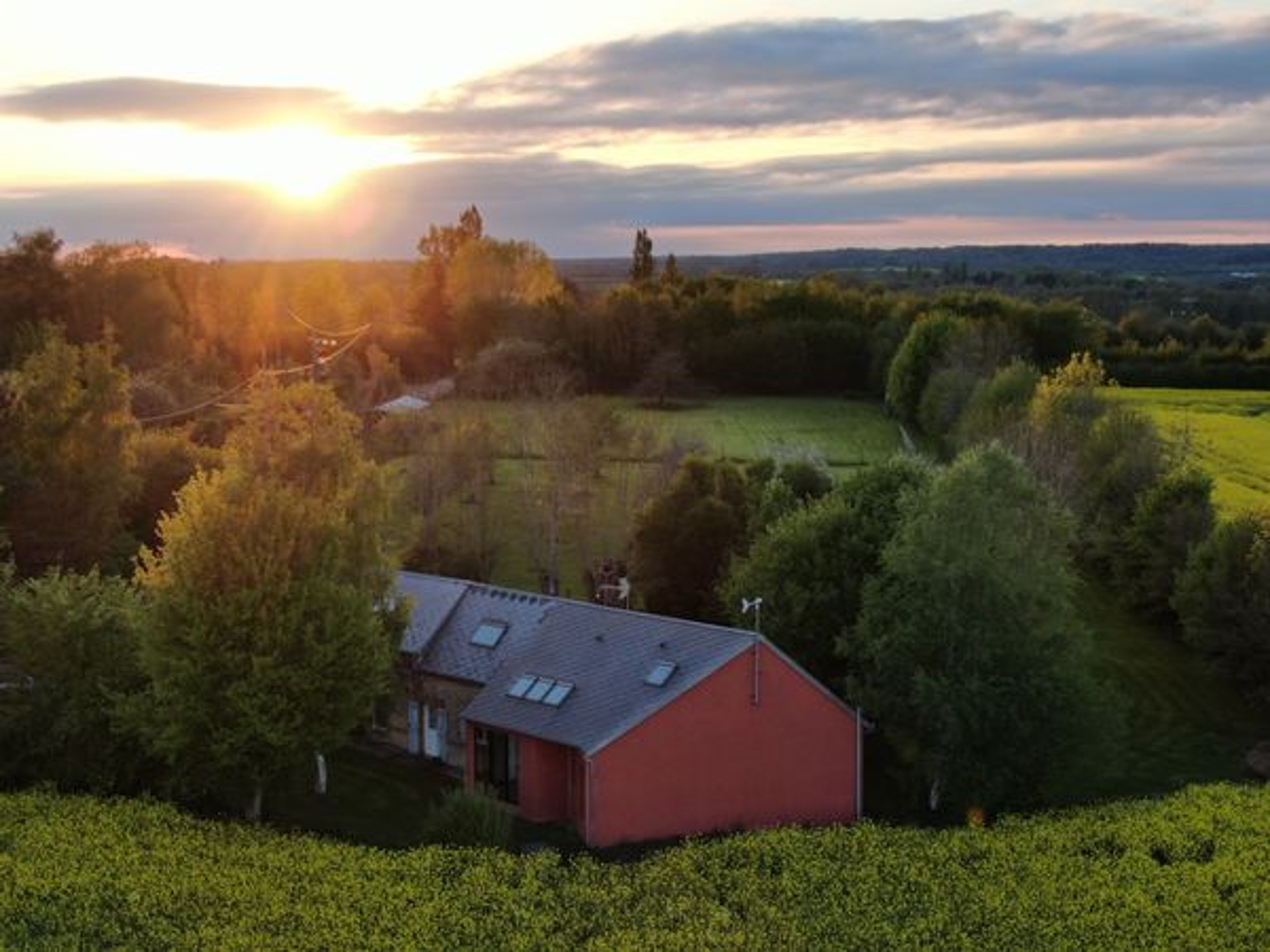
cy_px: 476
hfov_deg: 39.7
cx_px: 635
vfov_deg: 30.3
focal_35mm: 48
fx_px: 1761
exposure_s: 1/240
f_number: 3.8
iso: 100
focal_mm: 8.6
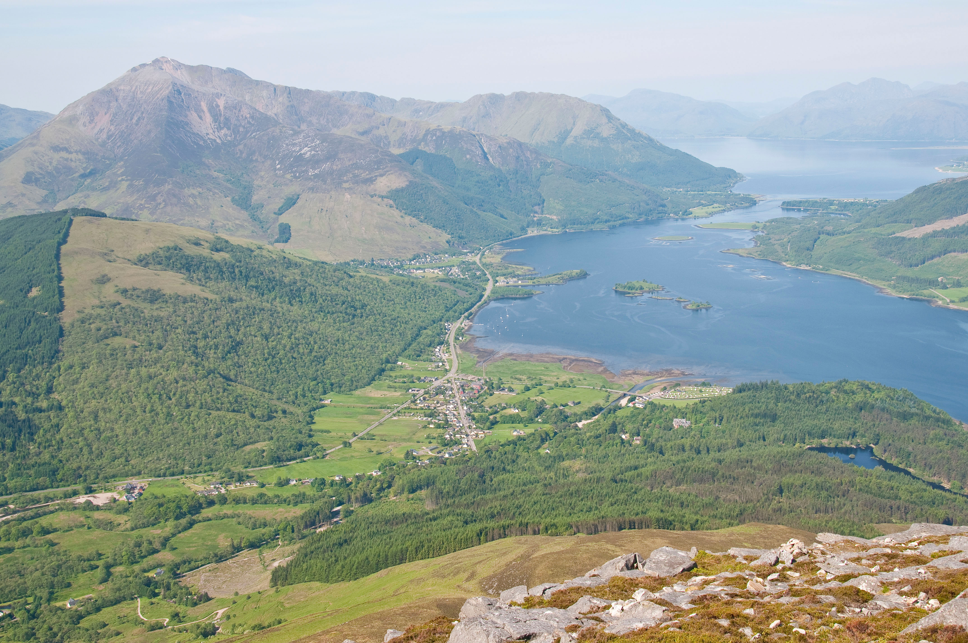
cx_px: 484
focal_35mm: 39
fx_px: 1047
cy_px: 322
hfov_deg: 49.6
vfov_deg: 34.1
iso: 200
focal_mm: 26
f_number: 11
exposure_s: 1/200
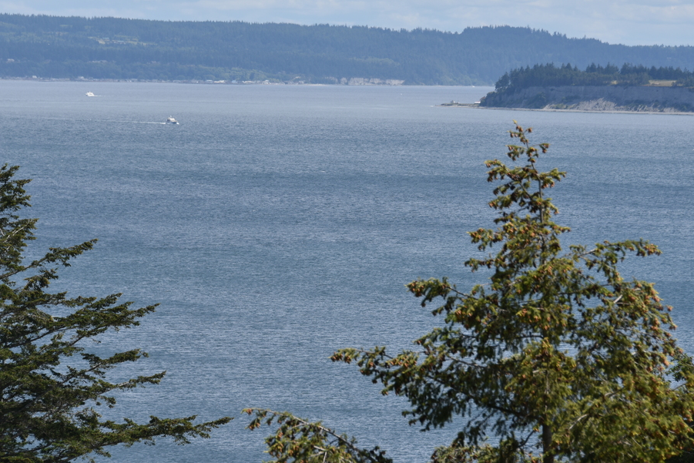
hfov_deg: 7.6
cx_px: 334
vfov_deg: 5.1
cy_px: 147
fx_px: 5205
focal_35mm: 270
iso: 100
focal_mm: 190
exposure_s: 1/400
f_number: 8
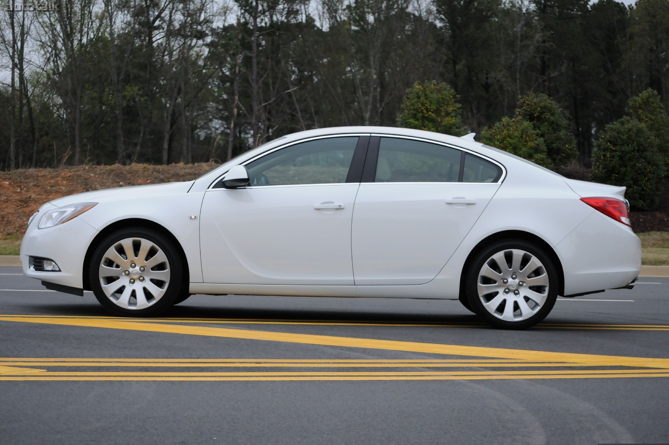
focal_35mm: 82
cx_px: 334
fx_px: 1531
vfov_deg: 16.5
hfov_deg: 24.6
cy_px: 222
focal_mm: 55
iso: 1000
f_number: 5.6
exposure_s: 1/1600
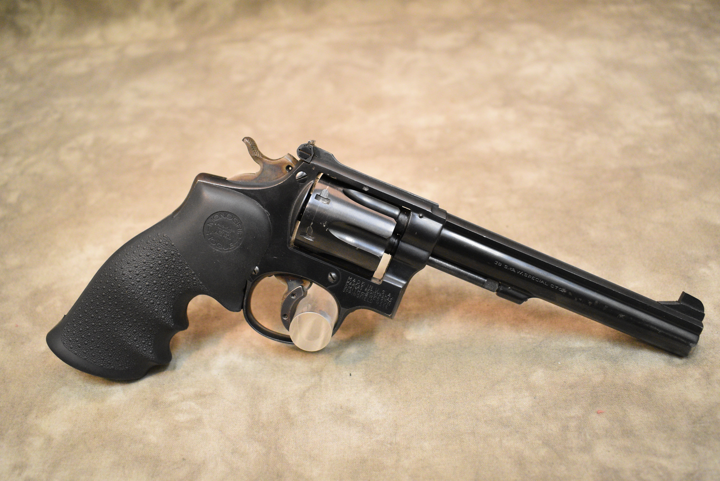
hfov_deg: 55.1
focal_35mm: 34
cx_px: 360
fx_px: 691
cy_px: 240
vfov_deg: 38.4
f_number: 3.8
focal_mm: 23
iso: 2200
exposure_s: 1/125
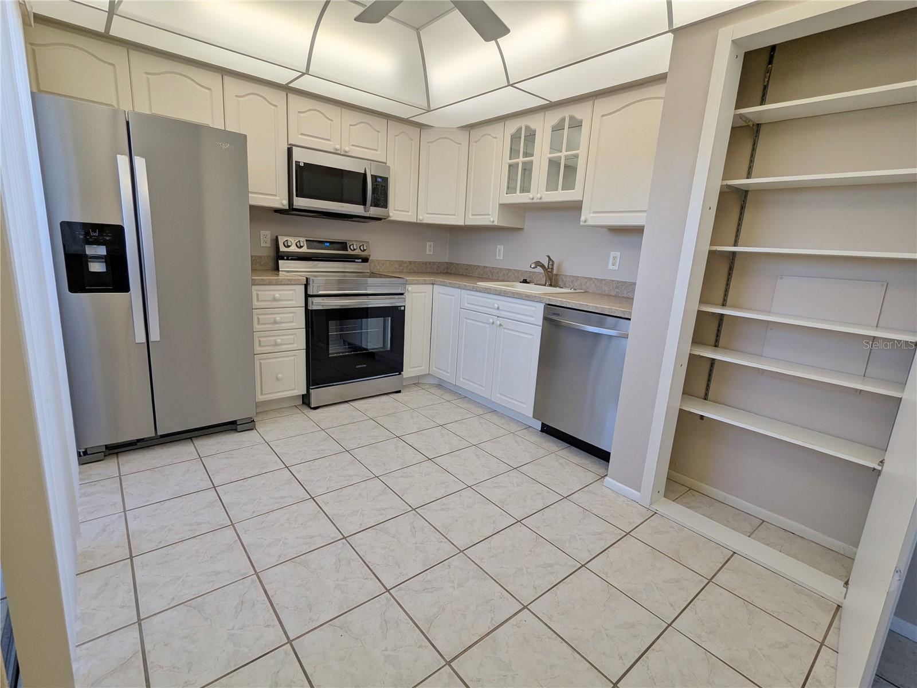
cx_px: 458
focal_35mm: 16
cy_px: 344
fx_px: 424
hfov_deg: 94.5
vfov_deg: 78.1
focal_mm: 2.35
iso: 48
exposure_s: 1/120
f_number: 2.2
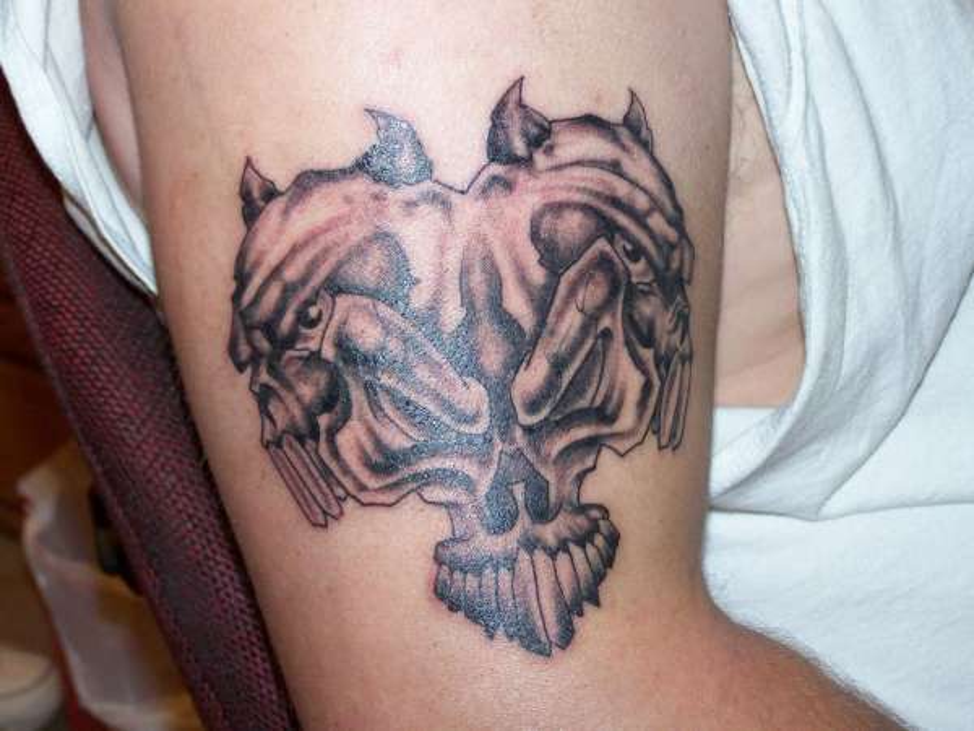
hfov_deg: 25.3
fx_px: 2167
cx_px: 487
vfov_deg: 19.1
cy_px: 366
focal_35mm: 77
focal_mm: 12.8
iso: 200
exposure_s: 1/40
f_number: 3.2
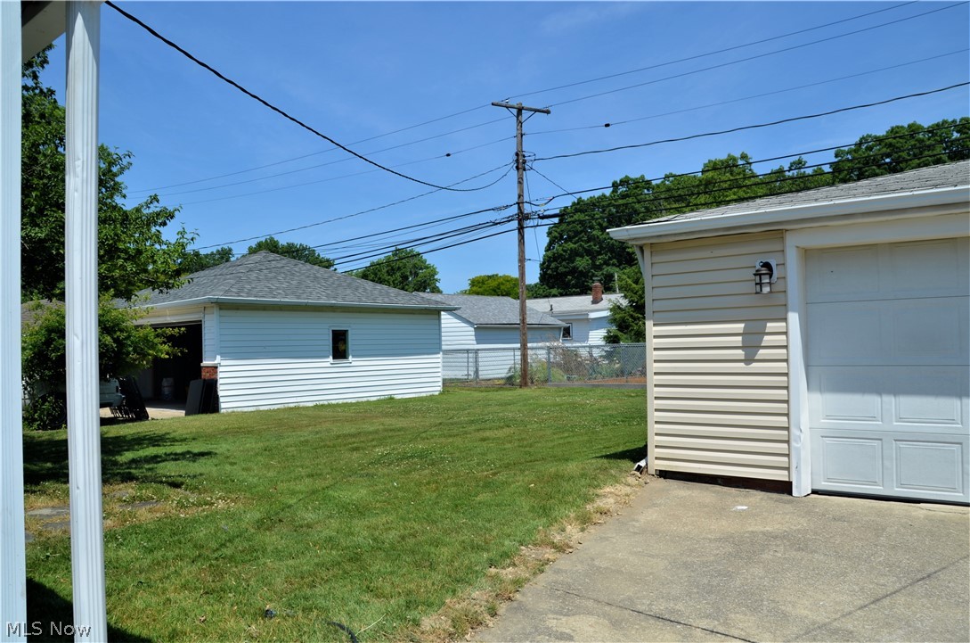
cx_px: 485
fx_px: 726
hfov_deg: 67.5
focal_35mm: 27
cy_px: 322
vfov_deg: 47.7
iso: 100
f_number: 9
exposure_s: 1/320
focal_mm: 18
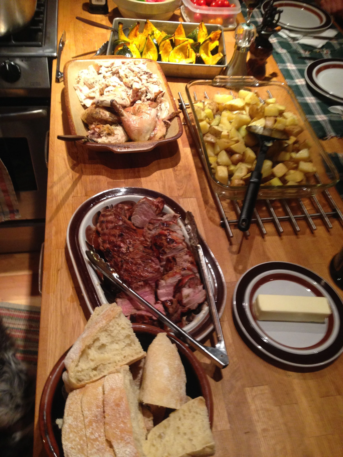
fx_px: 436
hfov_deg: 42.9
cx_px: 172
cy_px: 228
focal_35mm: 33
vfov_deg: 55.4
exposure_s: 1/20
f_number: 2.4
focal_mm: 4.12
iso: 200
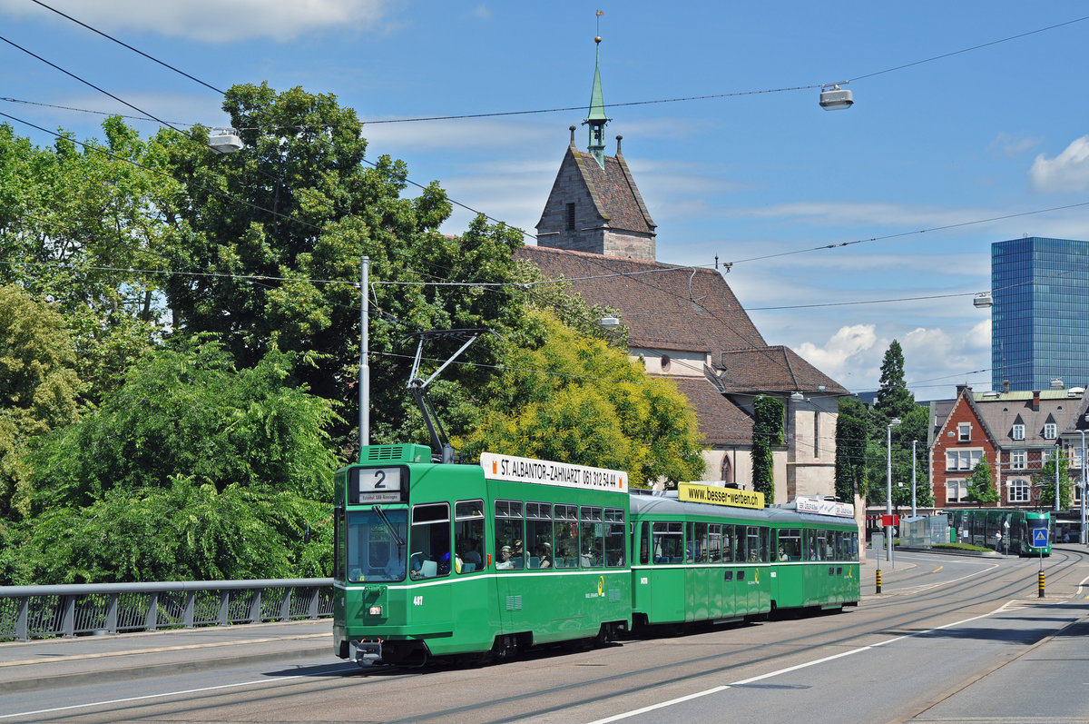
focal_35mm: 69
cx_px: 544
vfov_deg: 19.7
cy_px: 362
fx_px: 2085
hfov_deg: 29.3
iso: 200
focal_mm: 46
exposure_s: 1/1000
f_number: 5.6
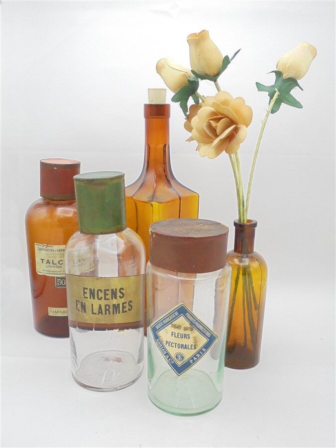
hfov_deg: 41.8
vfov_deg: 54.0
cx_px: 168
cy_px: 224
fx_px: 440
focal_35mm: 34
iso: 100
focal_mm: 6.1
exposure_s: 1/30
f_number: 4
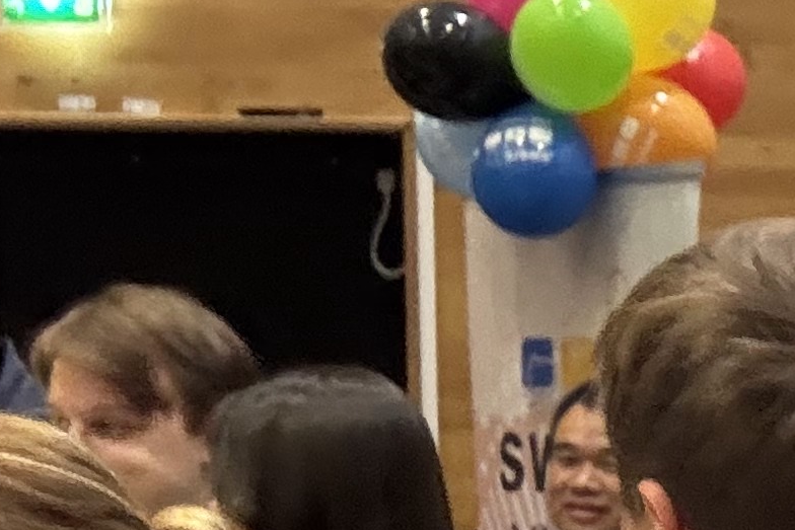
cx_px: 1267
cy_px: 607
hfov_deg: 15.1
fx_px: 2717
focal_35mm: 123
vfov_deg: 11.0
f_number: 1.9
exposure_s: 1/27
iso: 400
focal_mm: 2.69
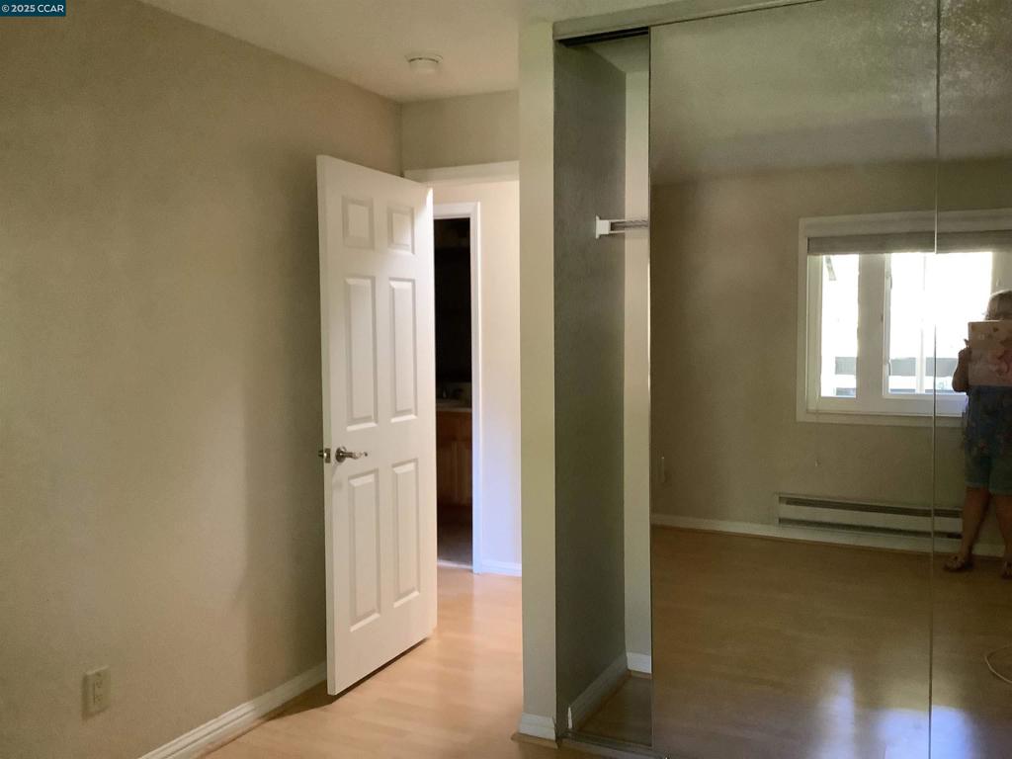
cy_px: 380
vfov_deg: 45.4
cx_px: 506
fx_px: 906
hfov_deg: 58.4
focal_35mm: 31
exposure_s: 1/33
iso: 320
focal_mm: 3.3
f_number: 2.4
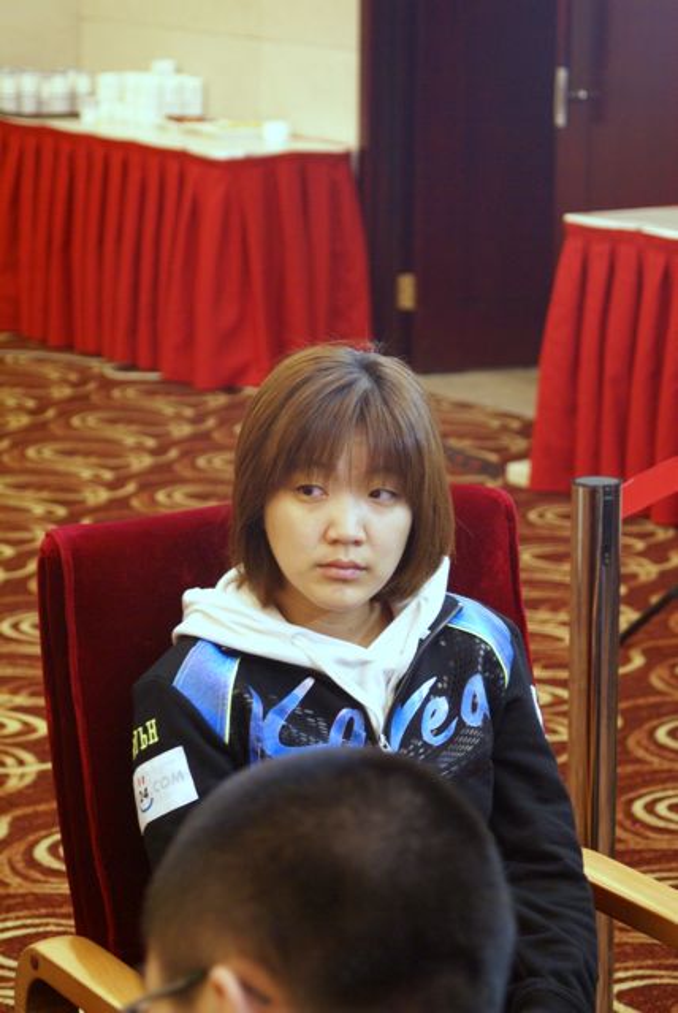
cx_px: 339
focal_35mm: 120
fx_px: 3382
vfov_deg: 17.0
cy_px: 506
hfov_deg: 11.4
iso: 400
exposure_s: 1/15
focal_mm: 80
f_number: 5.6
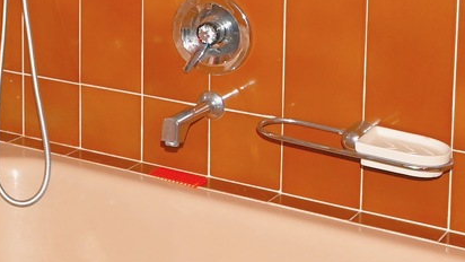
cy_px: -92
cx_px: -166
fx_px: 1122
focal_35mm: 91
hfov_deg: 20.9
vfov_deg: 12.8
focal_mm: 14
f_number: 4
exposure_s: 1/60
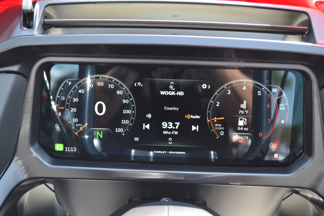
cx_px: 162
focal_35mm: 52
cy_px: 108
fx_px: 472
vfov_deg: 25.8
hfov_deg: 37.9
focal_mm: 35
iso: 400
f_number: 5
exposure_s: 1/80
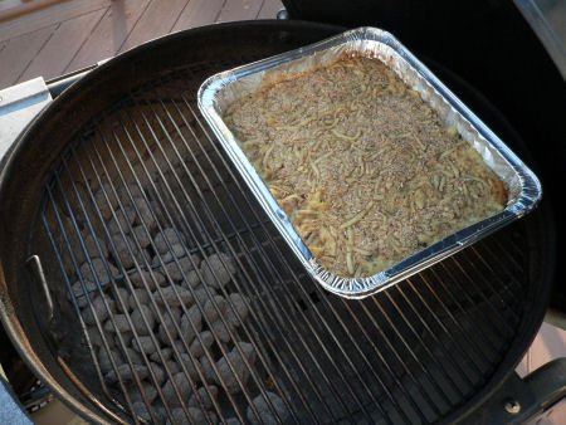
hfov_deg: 51.3
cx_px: 283
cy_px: 212
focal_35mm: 36
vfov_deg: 39.7
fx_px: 589
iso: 200
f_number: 2.8
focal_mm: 6
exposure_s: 1/250
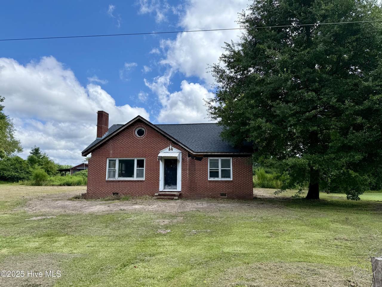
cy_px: 144
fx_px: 265
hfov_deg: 71.6
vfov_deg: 56.8
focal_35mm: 24
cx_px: 191
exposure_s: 1/4167
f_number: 1.78
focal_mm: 6.76
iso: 80
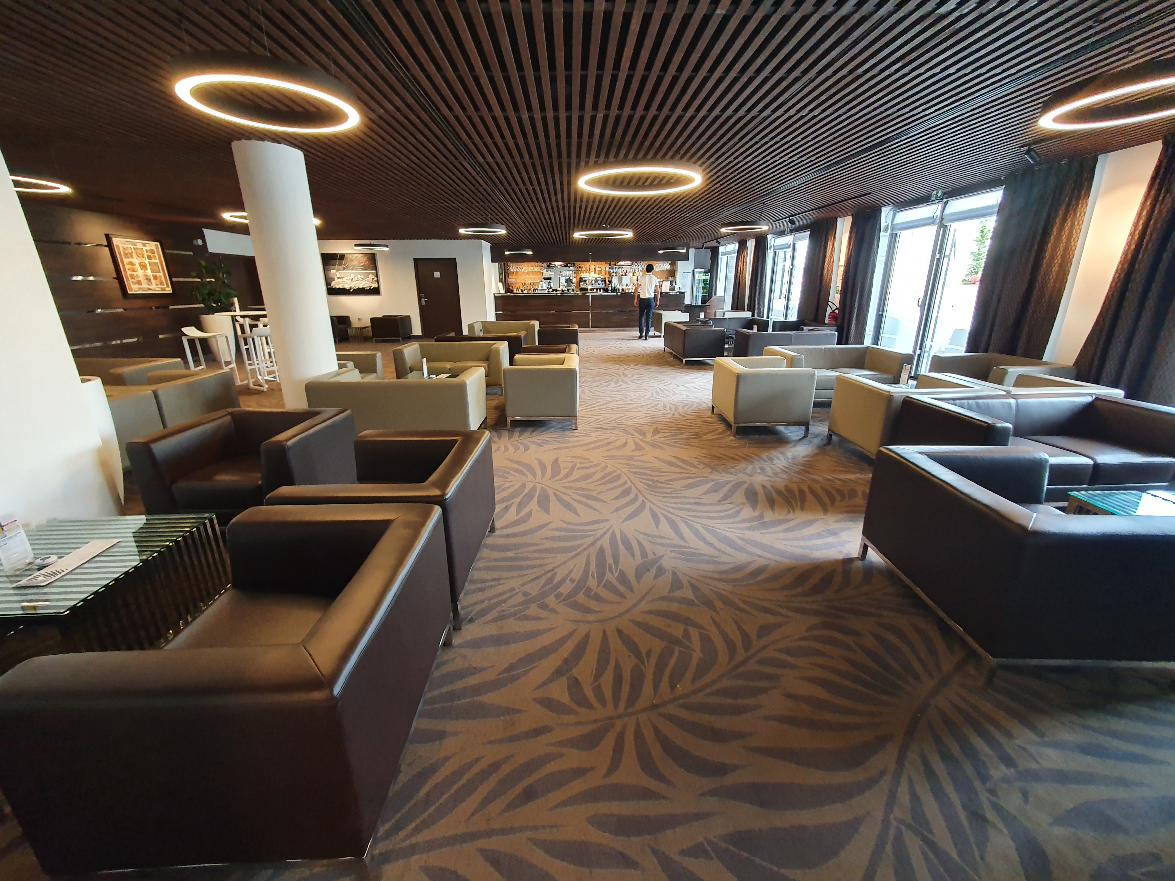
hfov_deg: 106.2
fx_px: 441
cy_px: 440
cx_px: 588
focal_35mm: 13
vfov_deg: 89.9
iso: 320
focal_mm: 1.8
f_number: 2.2
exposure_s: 1/33
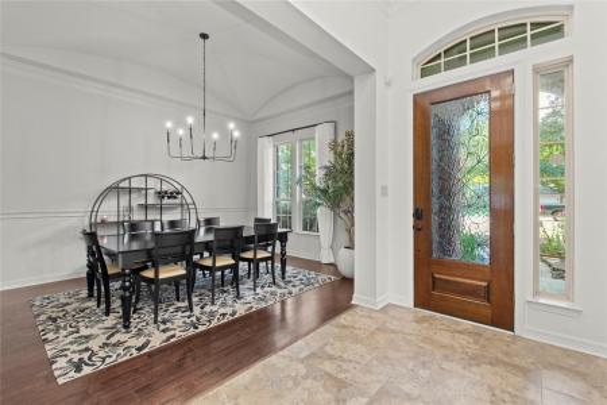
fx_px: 253
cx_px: 304
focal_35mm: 15
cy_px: 202
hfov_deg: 100.4
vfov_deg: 77.3
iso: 320
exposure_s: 1/1.67
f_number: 8
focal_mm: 10
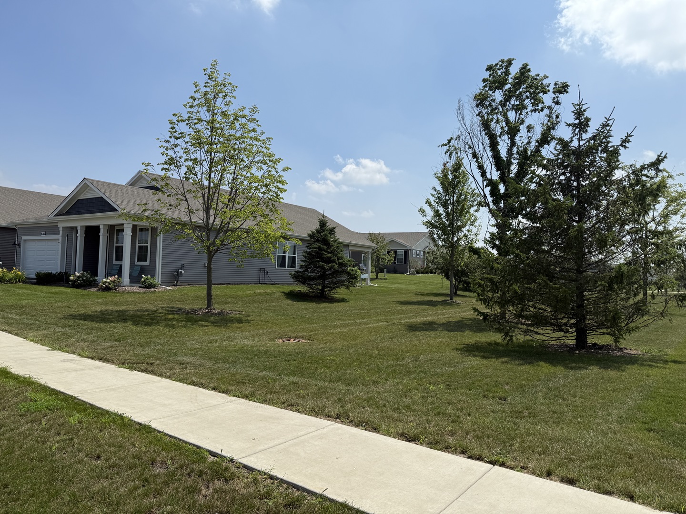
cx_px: 343
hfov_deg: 71.6
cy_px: 257
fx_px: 476
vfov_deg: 56.8
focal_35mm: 24
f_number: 1.78
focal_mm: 6.76
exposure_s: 1/7353
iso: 80
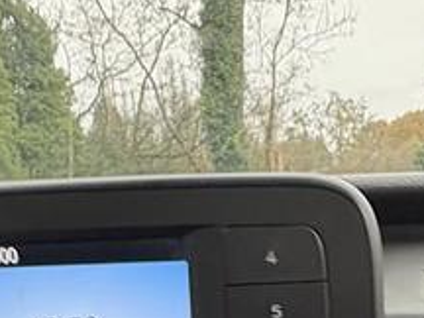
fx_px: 710
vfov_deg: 21.1
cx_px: 232
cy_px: 487
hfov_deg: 33.2
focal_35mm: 58
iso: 320
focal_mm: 2.22
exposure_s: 1/60
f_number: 2.2
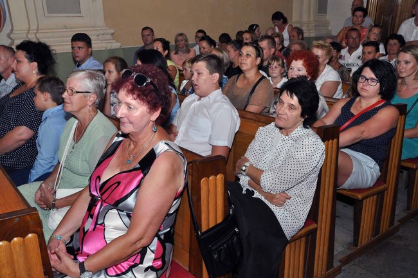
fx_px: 383
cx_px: 209
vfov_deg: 39.9
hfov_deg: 57.3
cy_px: 139
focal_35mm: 33
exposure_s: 1/60
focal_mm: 22
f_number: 11
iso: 1000
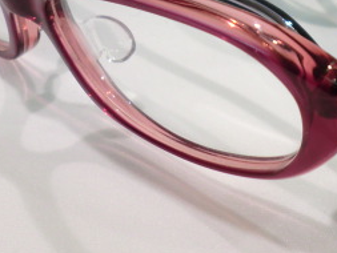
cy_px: -8
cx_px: 313
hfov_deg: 23.4
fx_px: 789
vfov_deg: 17.7
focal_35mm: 81
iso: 100
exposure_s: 1/60
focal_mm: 5.8
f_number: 3.5
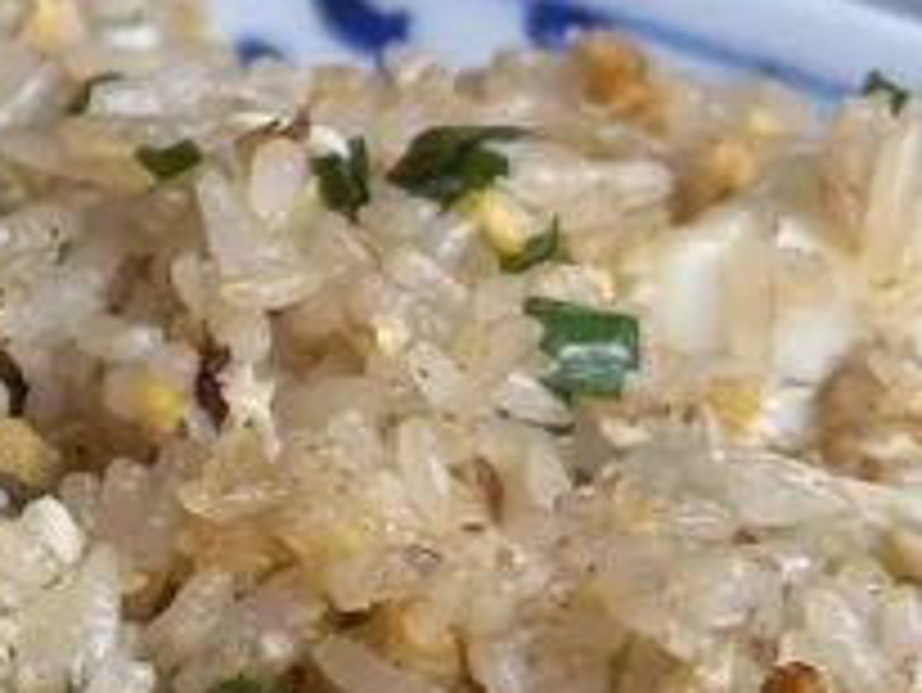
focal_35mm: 240
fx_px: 6396
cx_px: -427
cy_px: 428
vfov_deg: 6.2
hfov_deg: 8.1
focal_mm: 6.86
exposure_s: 1/284
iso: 64
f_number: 1.78
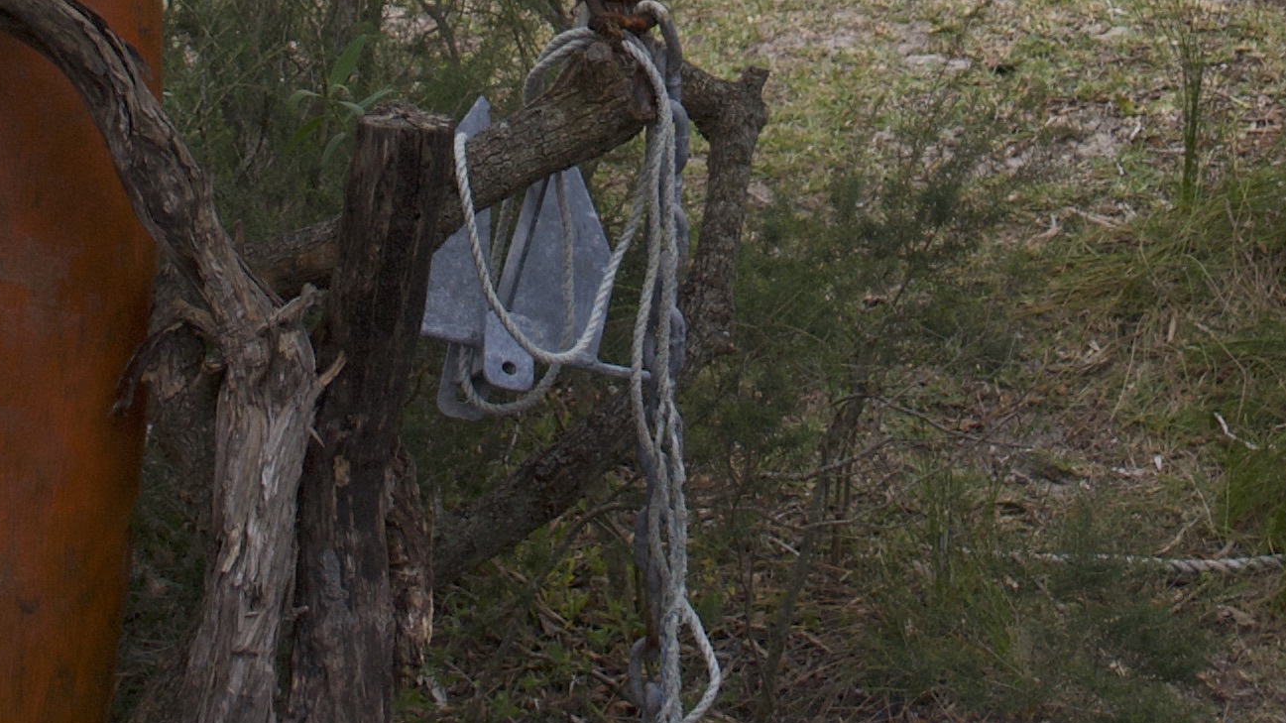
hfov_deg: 16.0
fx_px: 4568
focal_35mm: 134
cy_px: -794
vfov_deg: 8.5
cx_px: 904
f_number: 5.6
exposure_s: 1/125
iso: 140
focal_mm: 24
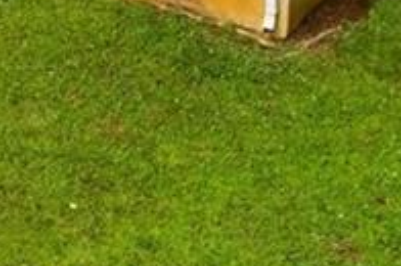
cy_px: -416
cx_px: -205
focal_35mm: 115
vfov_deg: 10.0
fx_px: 1279
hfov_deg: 16.3
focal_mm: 8.38
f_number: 2.8
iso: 100
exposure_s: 1/100
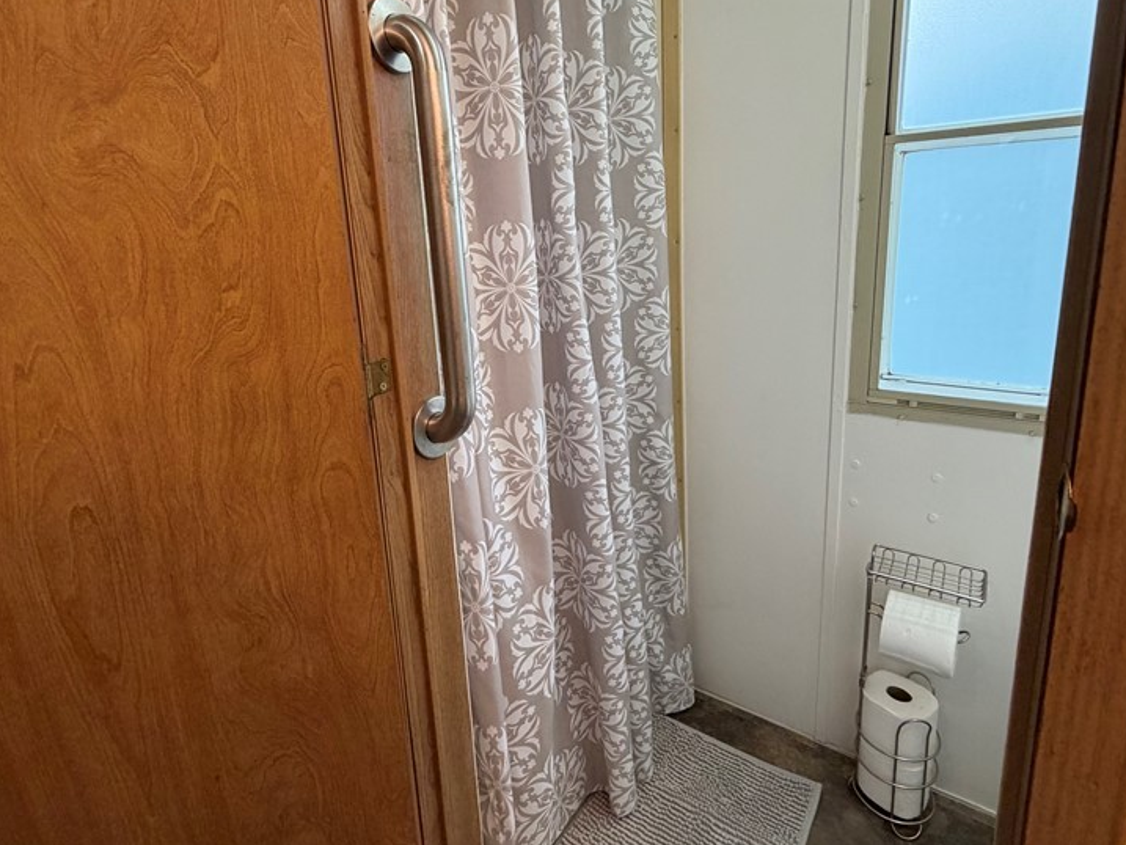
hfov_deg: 81.7
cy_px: 363
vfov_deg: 65.7
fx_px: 651
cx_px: 543
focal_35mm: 20
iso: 250
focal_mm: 2.22
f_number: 2.2
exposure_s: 1/120
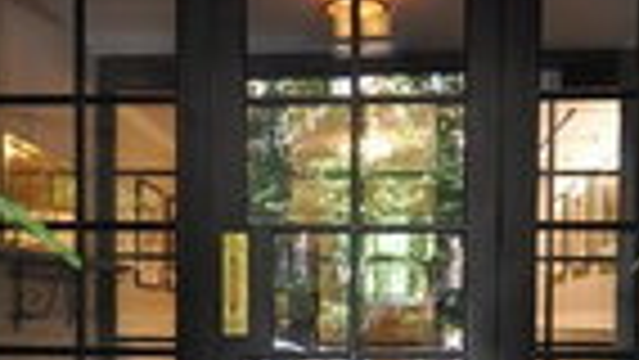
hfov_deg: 39.0
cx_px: 374
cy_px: 322
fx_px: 898
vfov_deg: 22.1
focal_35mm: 53
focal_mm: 10
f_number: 3.5
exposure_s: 1/40
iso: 800
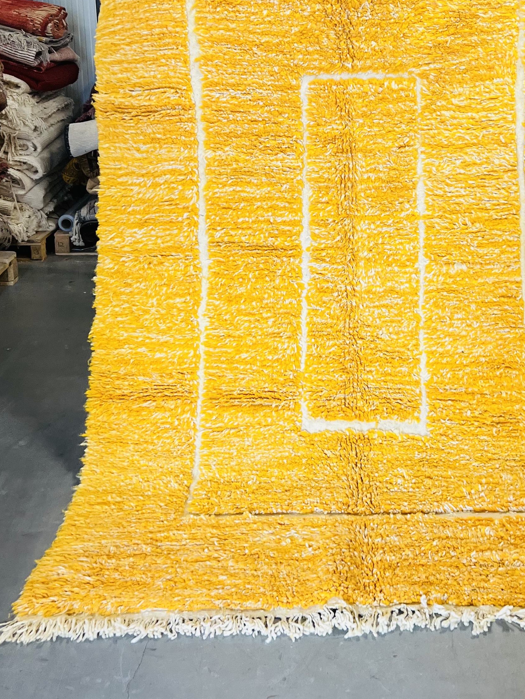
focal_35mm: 47
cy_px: 252
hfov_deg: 30.6
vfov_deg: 40.1
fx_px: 950
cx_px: 362
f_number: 1.5
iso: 100
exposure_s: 1/100
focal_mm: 5.7
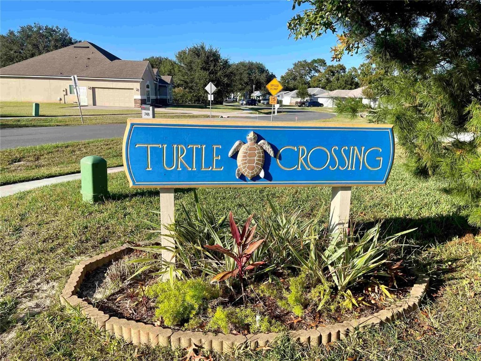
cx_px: 240
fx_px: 361
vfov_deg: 53.1
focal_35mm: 26
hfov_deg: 67.3
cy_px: 180
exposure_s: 1/3448
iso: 50
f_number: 1.6
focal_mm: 5.1
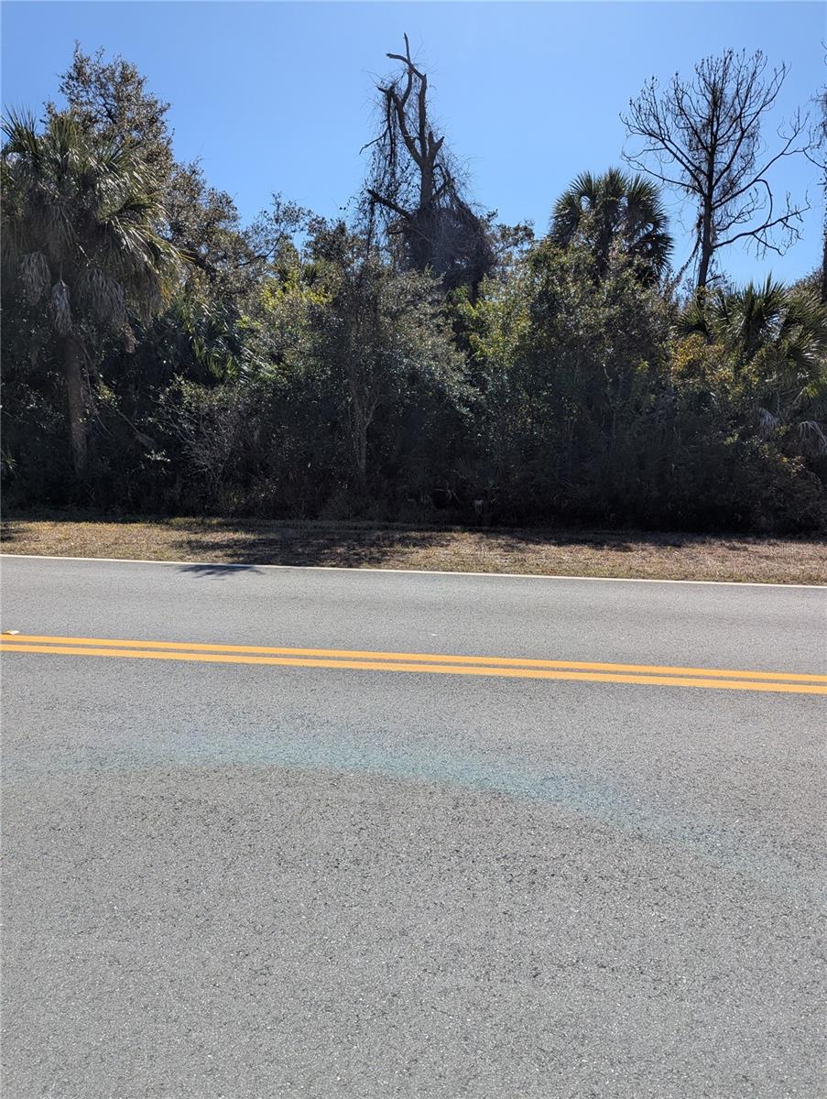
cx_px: 414
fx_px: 763
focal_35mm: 24
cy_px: 550
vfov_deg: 71.5
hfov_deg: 56.9
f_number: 1.85
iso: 48
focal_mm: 6.81
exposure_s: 1/2899
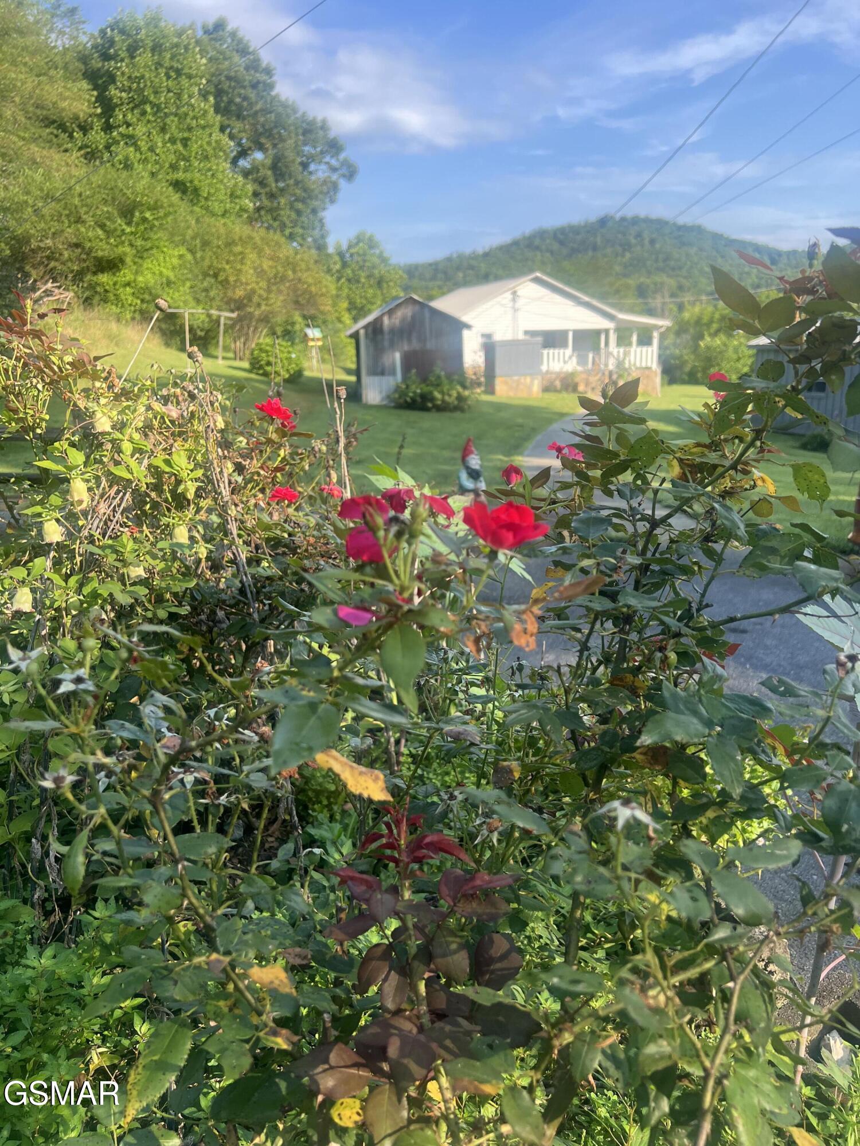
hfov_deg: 53.1
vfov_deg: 67.3
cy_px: 573
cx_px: 430
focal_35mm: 26
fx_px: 861
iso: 50
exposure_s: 1/902
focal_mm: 5.7
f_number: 1.5
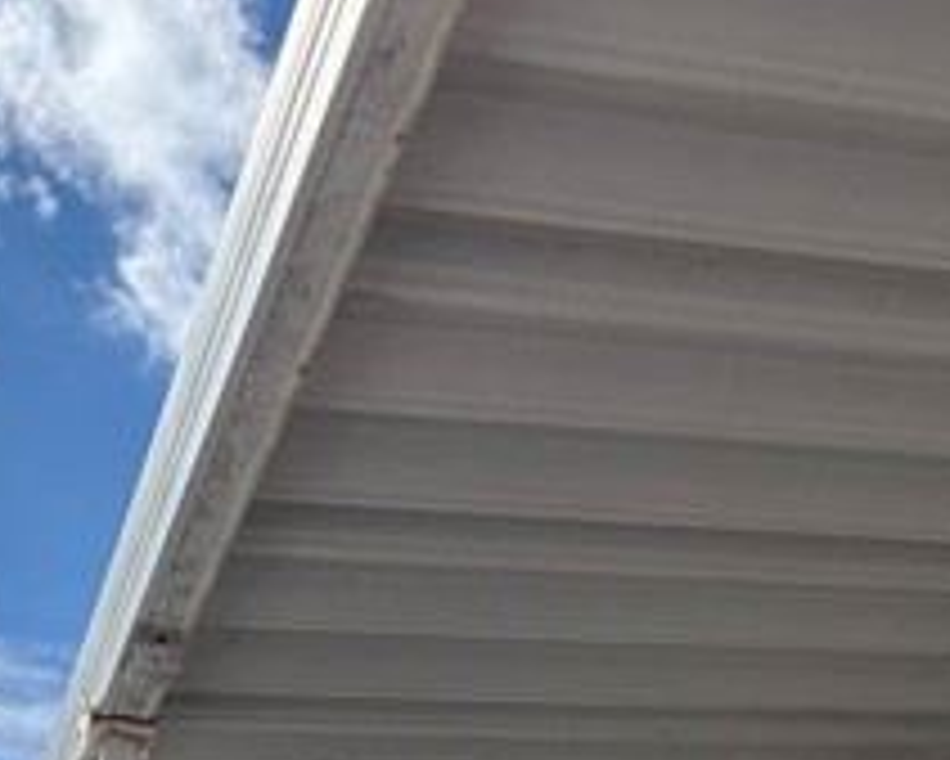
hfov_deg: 24.5
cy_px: 1291
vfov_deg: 17.0
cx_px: 689
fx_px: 2166
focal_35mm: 77
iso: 64
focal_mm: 5.96
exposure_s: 1/3125
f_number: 1.6
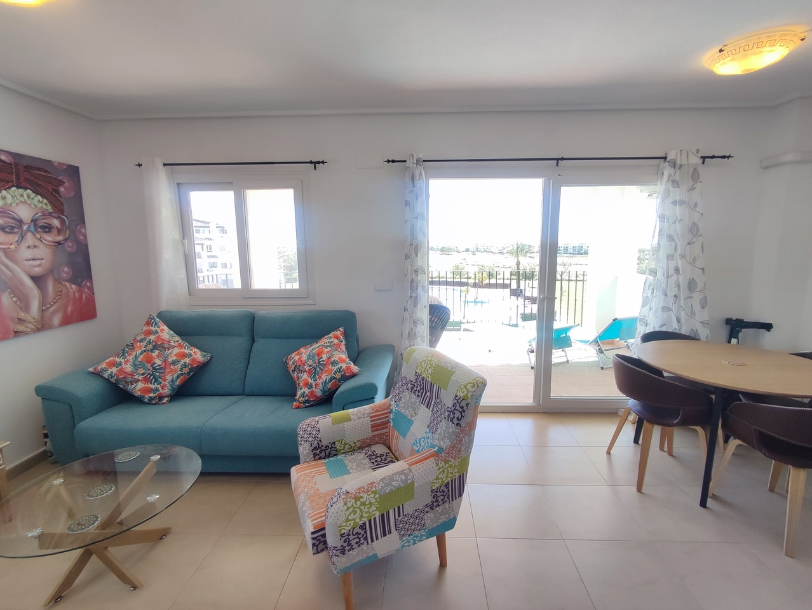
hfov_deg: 94.5
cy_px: 305
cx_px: 406
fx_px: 376
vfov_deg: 78.2
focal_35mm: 16
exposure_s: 1/162
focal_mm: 1.65
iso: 50
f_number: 2.2
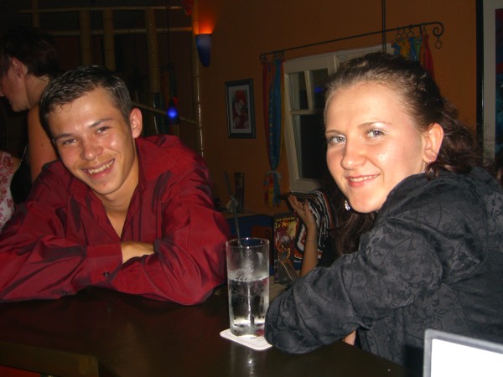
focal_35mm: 38
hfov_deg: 49.0
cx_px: 252
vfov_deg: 37.7
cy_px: 188
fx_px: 552
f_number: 2.8
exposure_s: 1/60
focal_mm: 7.9
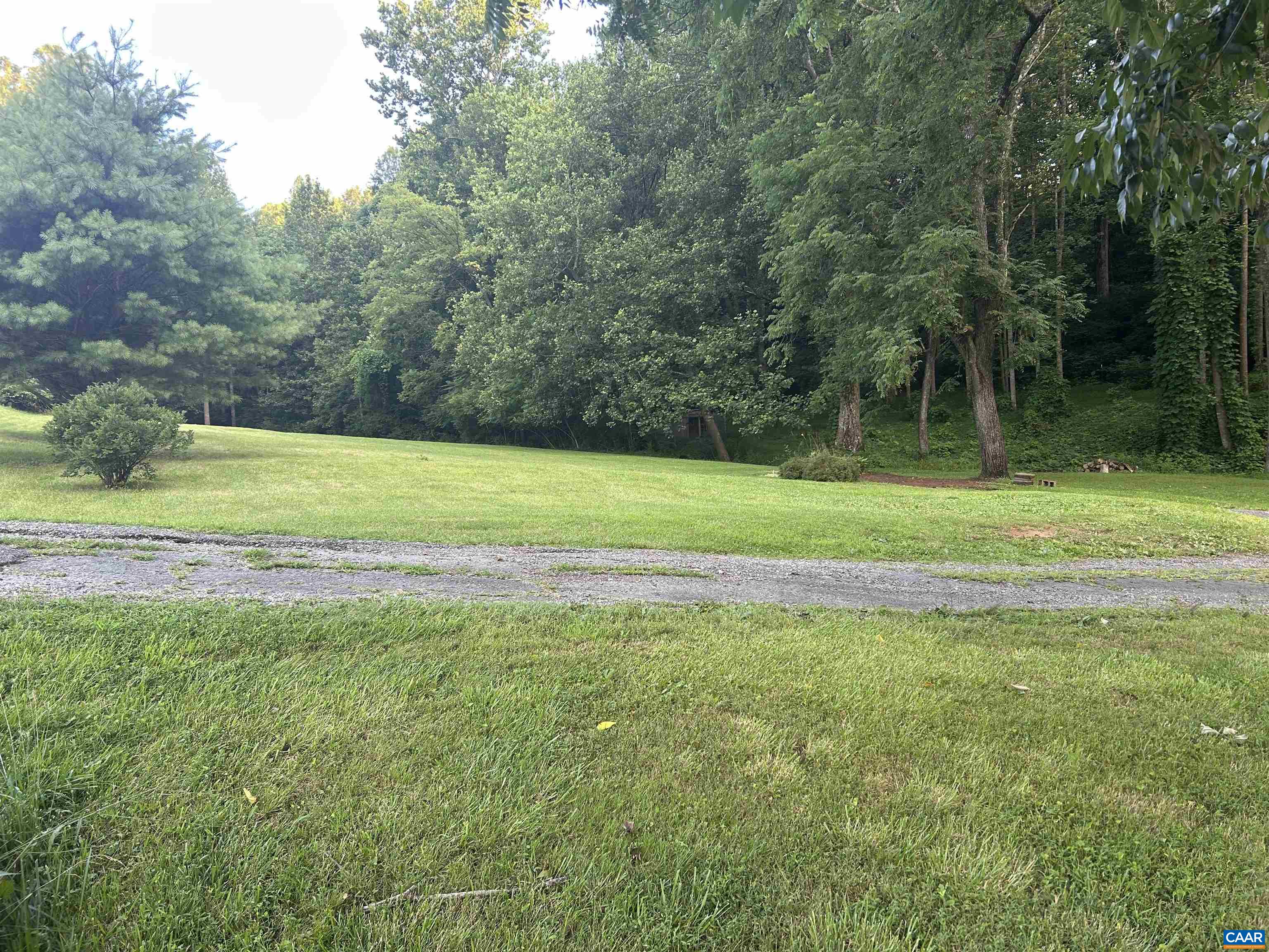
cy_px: 476
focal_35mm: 26
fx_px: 953
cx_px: 634
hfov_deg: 67.3
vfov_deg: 53.1
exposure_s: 1/121
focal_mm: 5.7
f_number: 1.5
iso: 50
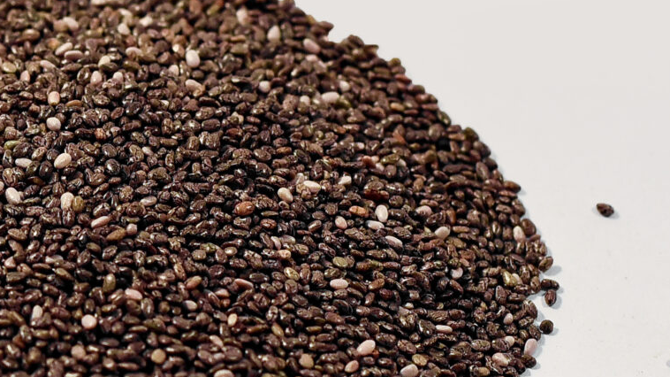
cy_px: 198
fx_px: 3144
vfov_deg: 6.9
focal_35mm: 177
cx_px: 82
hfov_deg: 12.1
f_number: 5.6
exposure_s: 1/400
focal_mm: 50
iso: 1600
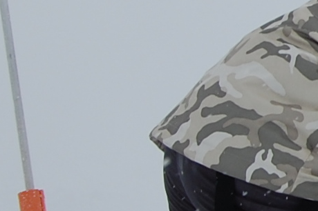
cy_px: 6
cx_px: 744
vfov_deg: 4.5
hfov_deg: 6.5
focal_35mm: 304
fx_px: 2686
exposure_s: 1/400
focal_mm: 31
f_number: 10
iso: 200
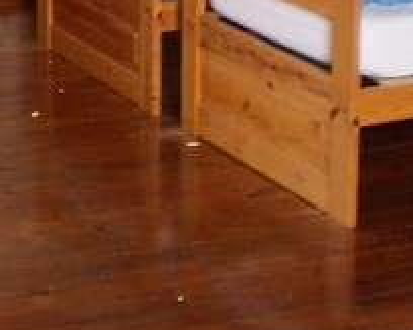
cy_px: -204
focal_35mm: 138
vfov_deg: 10.7
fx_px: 1686
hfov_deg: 13.6
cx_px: -81
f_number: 3.1
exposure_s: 1/30
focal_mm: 6.3
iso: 125
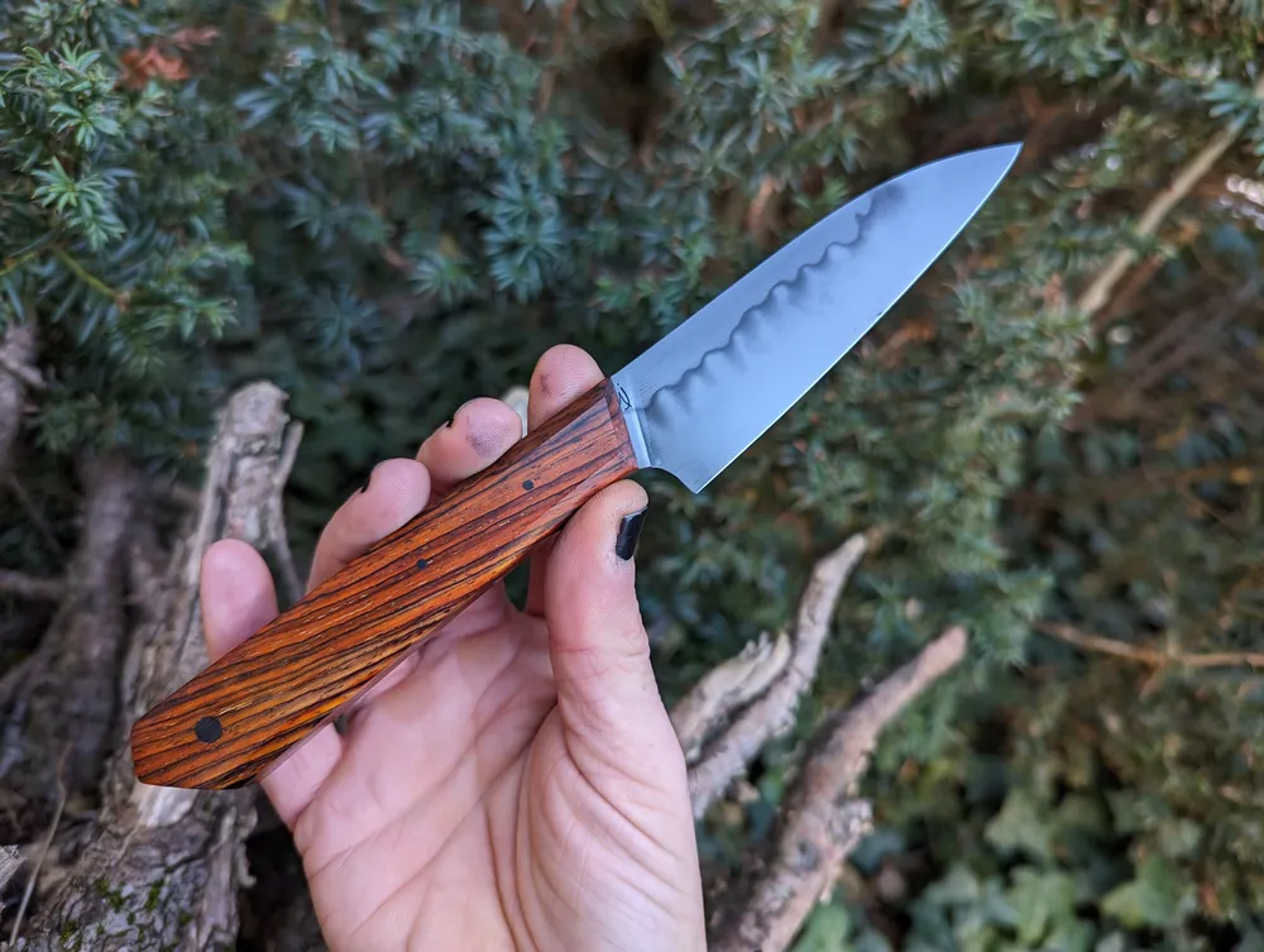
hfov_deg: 71.5
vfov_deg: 56.9
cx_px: 632
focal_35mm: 24
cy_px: 476
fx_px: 878
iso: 44
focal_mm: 6.81
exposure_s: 1/144
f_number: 1.85
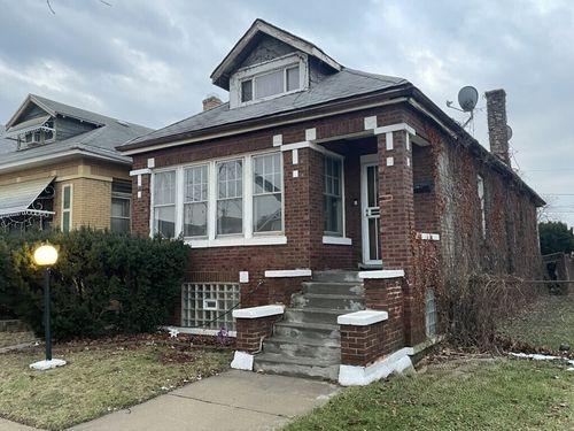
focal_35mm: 29
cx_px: 287
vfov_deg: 48.2
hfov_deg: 61.7
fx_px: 481
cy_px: 216
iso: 125
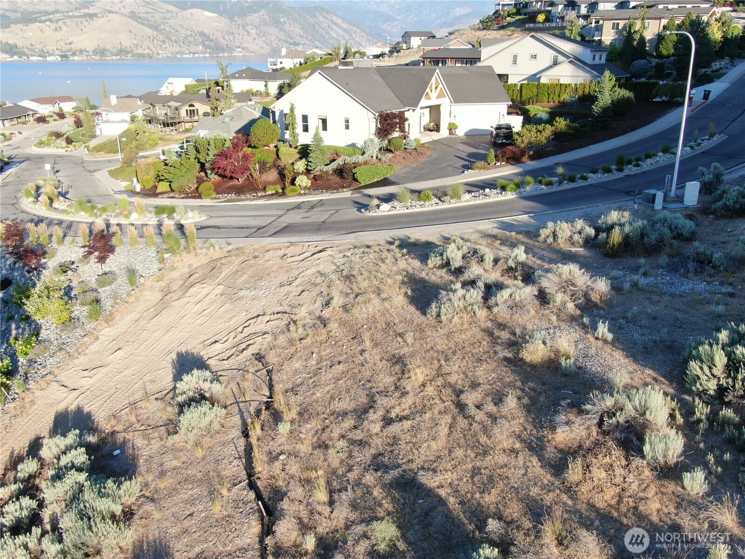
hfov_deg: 61.7
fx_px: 624
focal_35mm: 29
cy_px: 280
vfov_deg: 48.2
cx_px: 372
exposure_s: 1/400
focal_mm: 5.11
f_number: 3
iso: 100
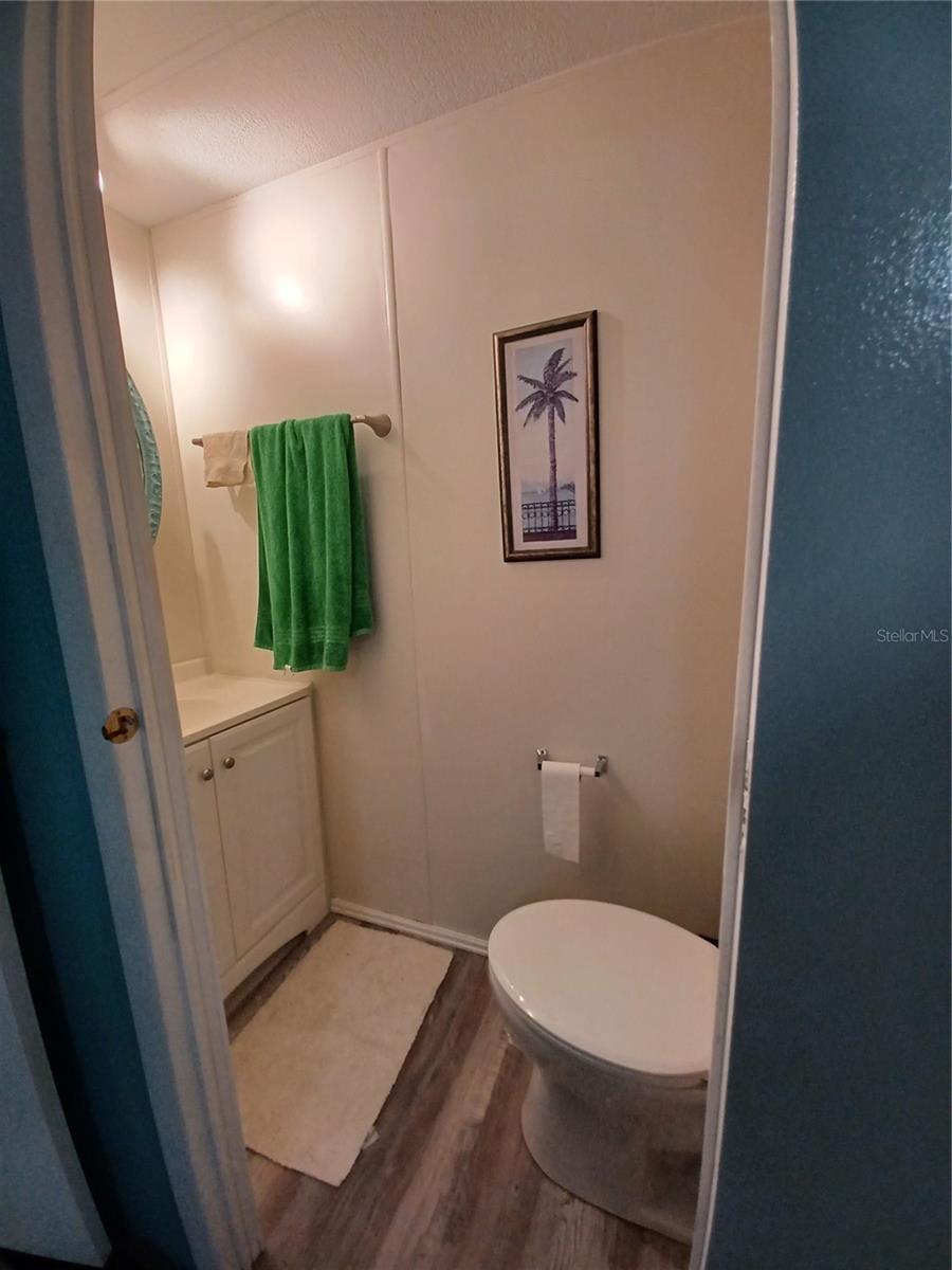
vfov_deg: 106.2
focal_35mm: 13
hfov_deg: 89.9
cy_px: 635
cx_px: 476
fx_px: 477
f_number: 2.2
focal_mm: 1.42
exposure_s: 1/50
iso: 80
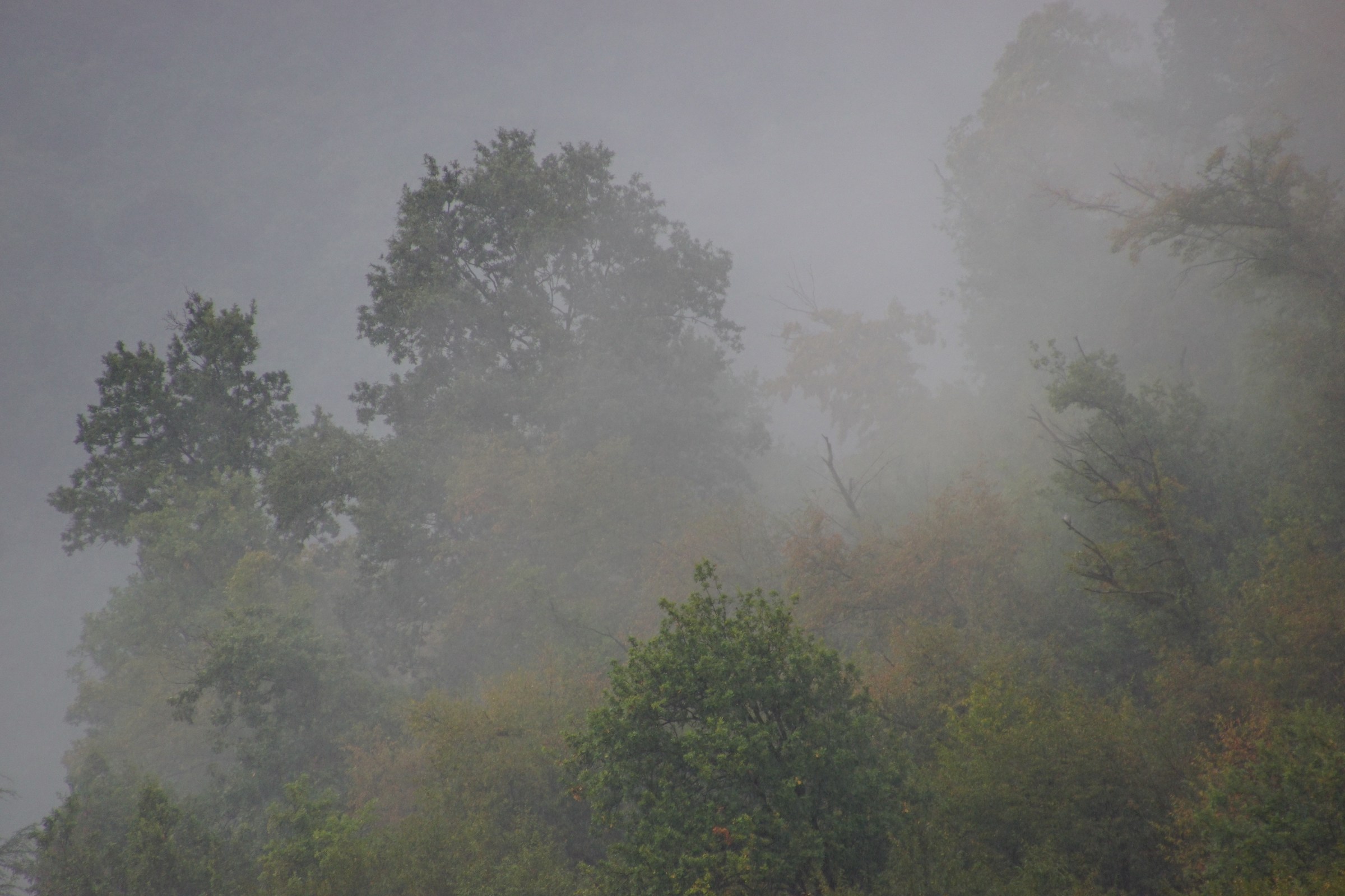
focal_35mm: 420
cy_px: 448
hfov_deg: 4.9
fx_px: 15690
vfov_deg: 3.3
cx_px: 672
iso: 320
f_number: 6.3
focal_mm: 280
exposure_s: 1/500
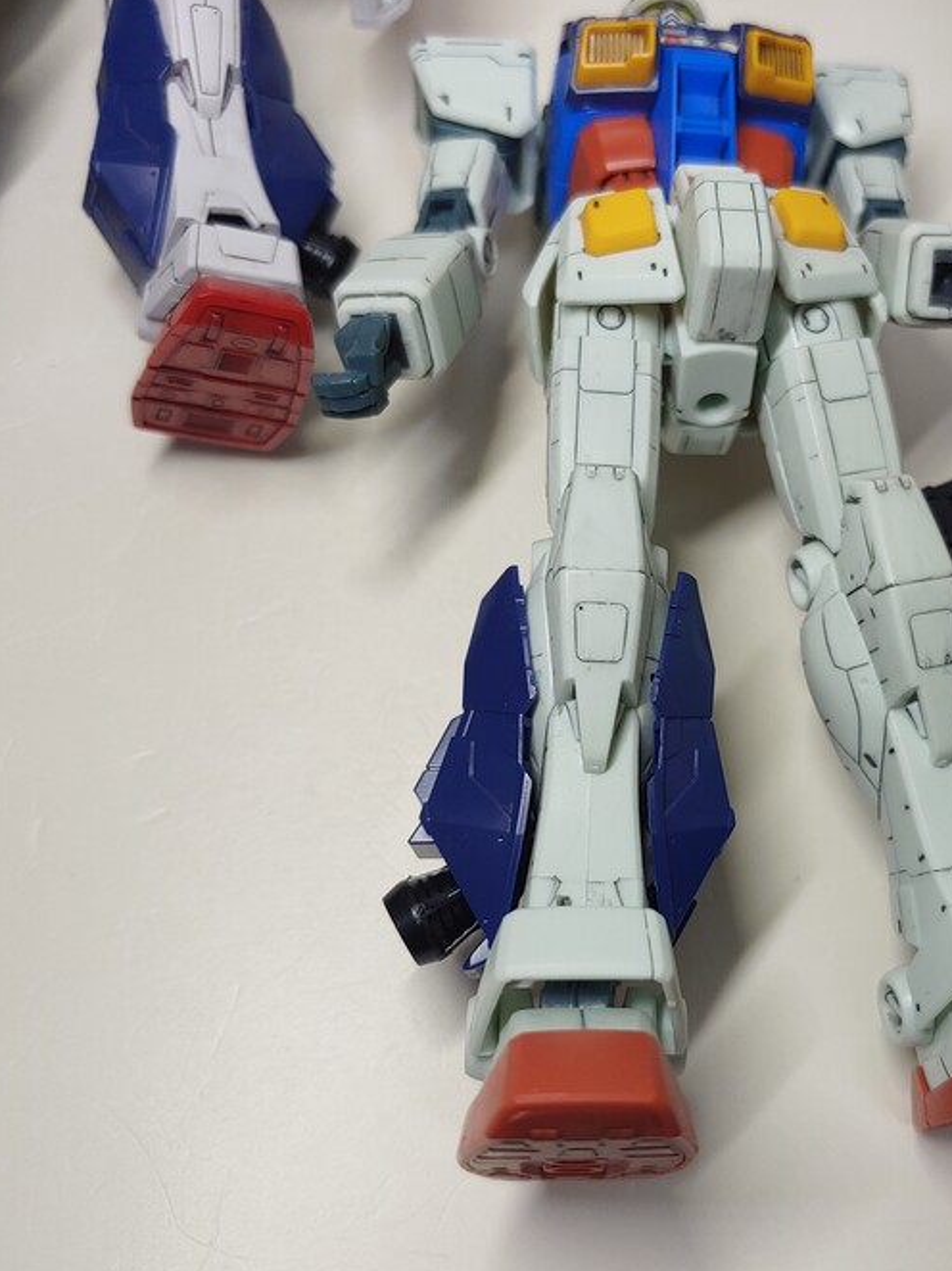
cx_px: 720
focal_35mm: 34
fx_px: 1248
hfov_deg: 40.5
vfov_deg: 54.0
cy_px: 636
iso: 50
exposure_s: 1/146
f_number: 1.5
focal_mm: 4.23
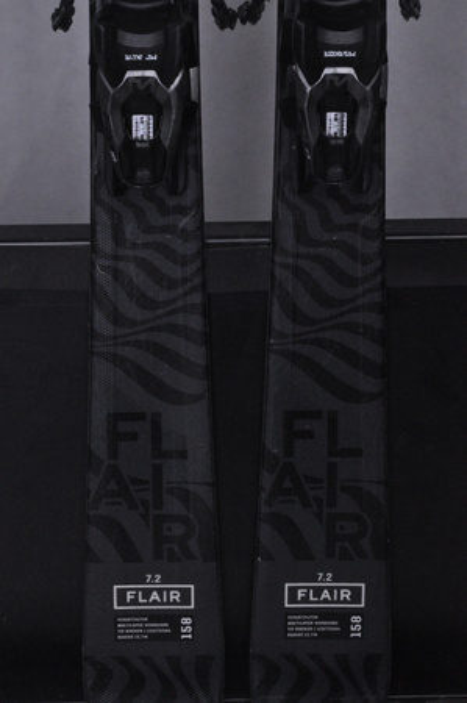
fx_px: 2340
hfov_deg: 11.4
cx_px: 234
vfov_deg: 17.1
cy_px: 352
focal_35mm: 120
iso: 3200
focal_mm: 80
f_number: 11
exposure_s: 1/125
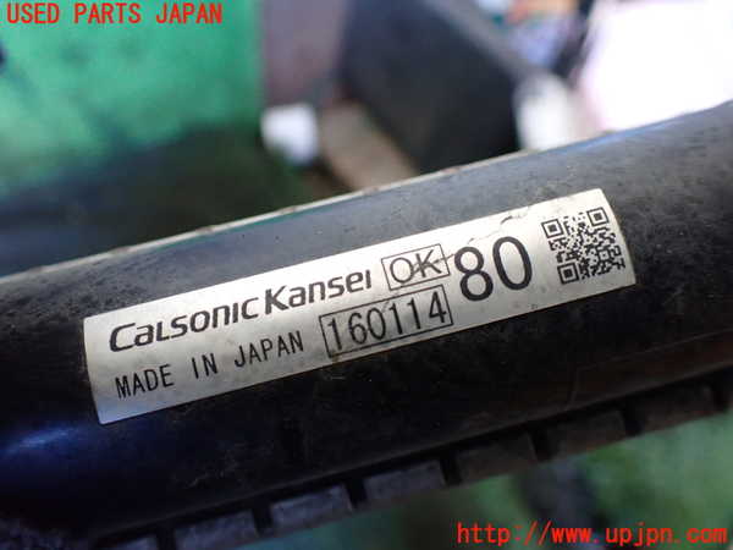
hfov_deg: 60.0
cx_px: 366
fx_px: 635
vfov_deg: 46.8
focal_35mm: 30
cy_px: 275
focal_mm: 5.4
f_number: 2.3
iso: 800
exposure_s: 1/60
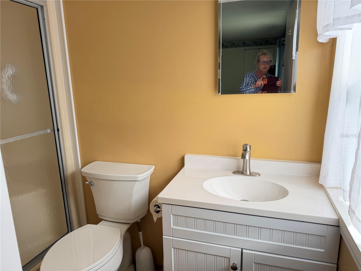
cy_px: 136
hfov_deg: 71.6
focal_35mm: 24
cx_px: 180
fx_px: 250
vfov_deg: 56.8
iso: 80
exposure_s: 1/571
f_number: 1.78
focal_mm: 6.76
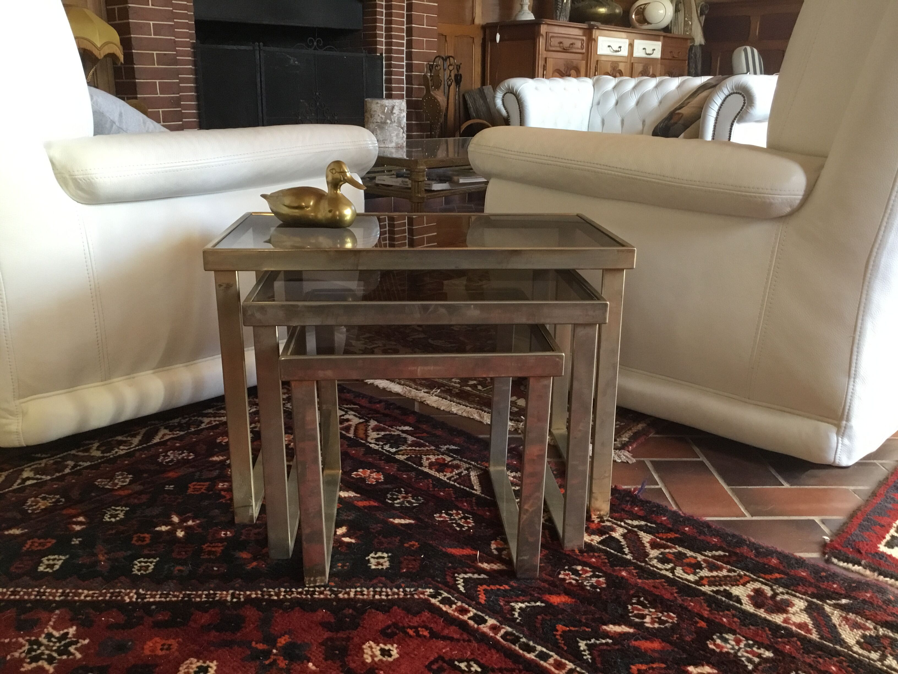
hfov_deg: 58.4
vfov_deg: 45.4
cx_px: 449
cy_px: 337
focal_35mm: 31
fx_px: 804
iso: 160
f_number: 2.4
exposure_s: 1/33
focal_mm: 3.3
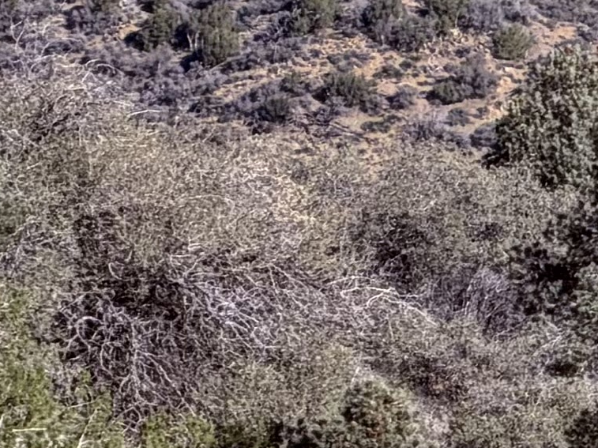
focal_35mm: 755
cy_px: -41
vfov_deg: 2.0
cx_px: 1875
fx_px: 13037
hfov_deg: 2.6
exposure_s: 1/638
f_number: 2.8
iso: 25
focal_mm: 16.89
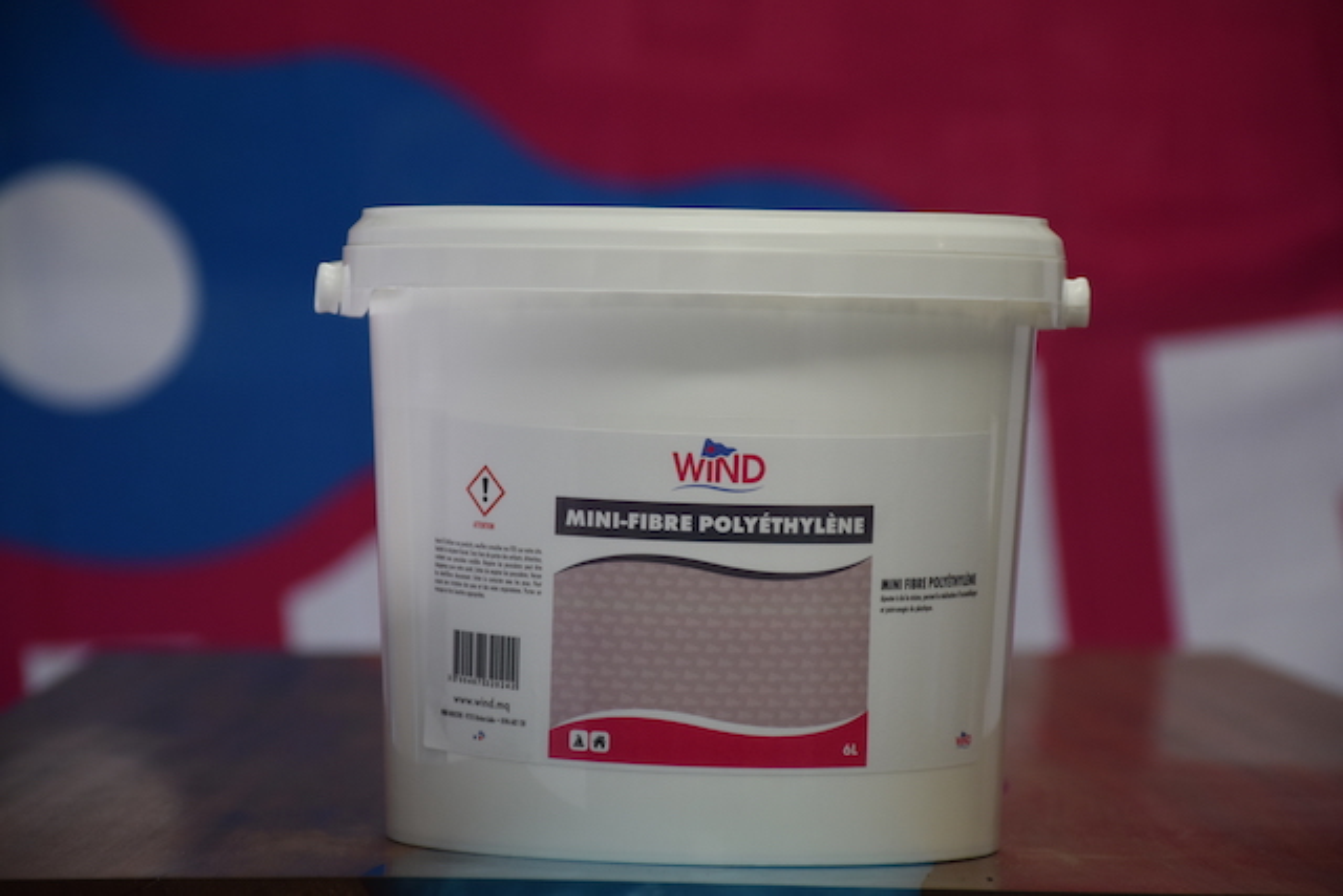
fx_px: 6268
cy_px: 448
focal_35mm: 168
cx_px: 672
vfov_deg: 8.2
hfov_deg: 12.2
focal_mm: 112
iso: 560
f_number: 5.6
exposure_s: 1/60
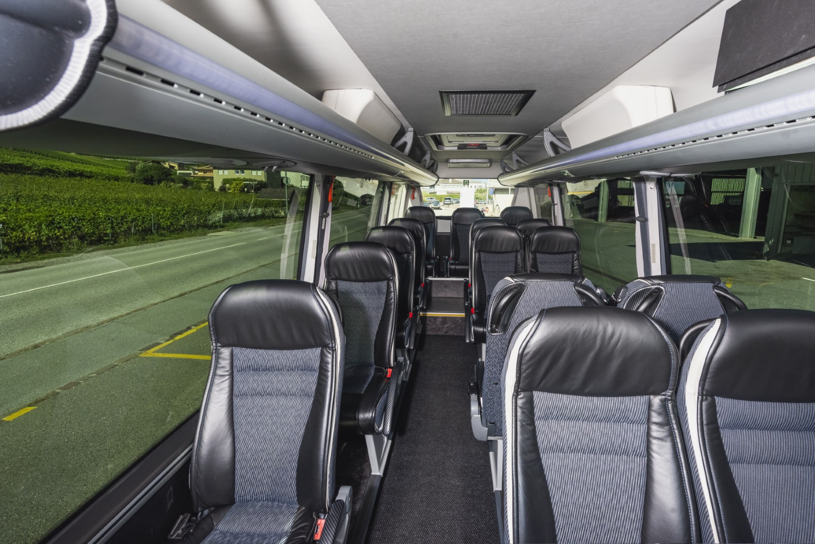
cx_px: 408
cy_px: 272
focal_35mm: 15
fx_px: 340
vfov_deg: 77.4
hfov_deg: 100.4
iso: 1000
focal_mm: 15
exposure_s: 1/125
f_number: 10
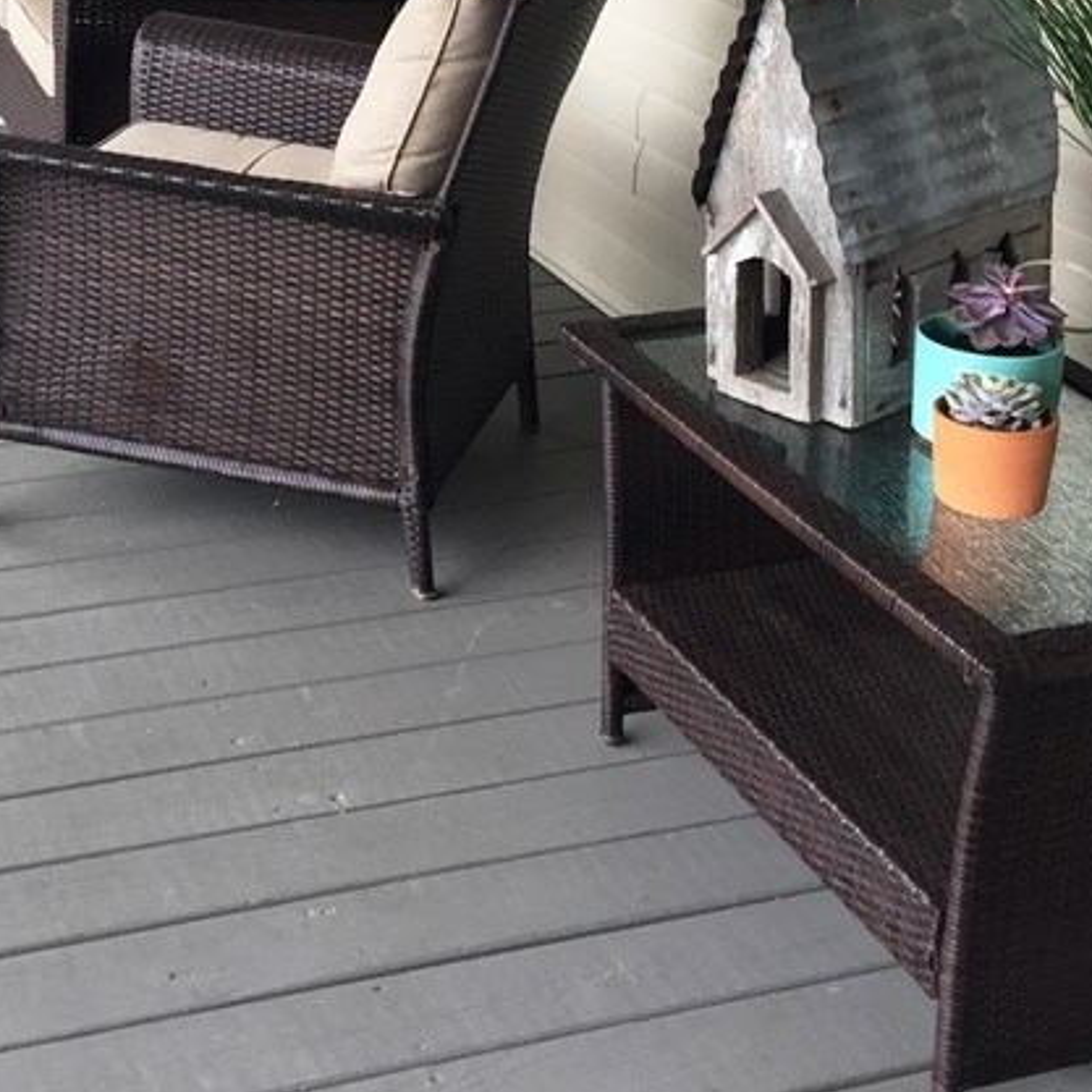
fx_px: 2248
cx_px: 230
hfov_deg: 26.8
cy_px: 107
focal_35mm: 63
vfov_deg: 26.4
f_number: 2.2
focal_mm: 4.15
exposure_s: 1/120
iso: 50
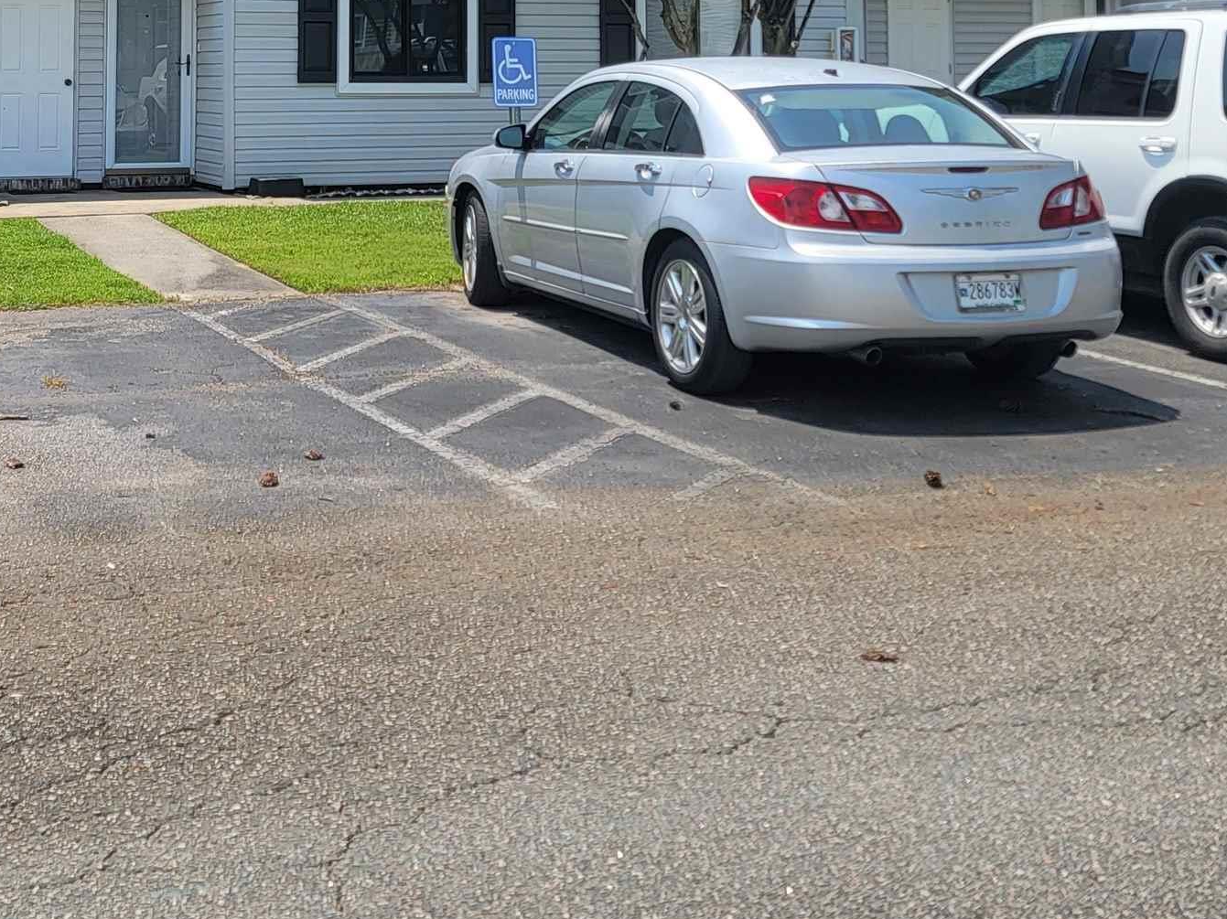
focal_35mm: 55
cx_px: 370
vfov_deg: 24.9
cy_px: -63
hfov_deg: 34.5
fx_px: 1949
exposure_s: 1/885
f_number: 1.8
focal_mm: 6.7
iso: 16
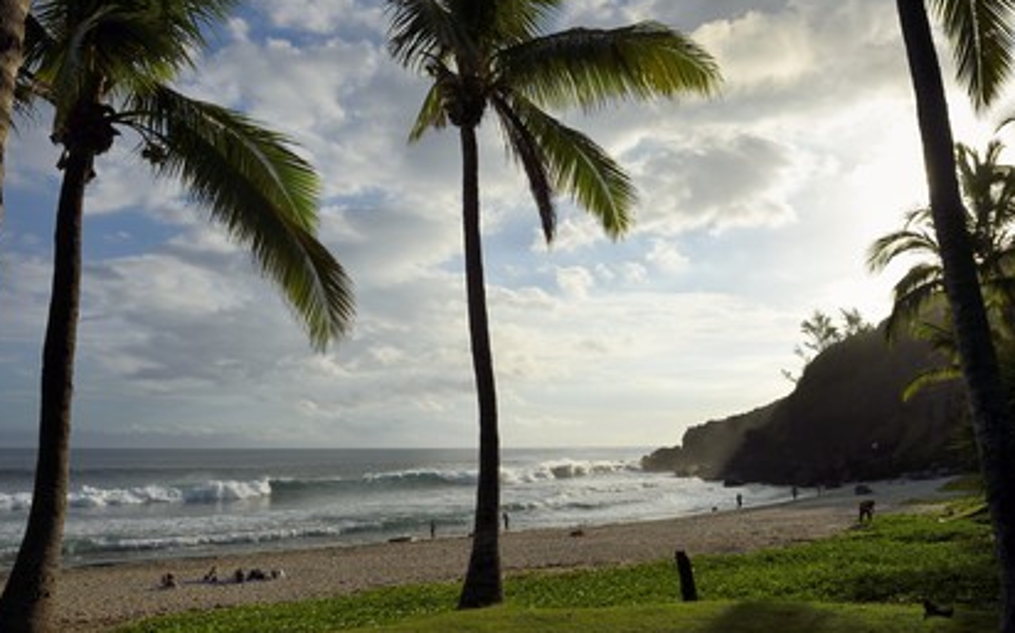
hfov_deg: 72.6
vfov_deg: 49.2
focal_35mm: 25
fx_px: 691
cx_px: 504
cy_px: 313
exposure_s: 1/250
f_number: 16
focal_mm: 24
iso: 200
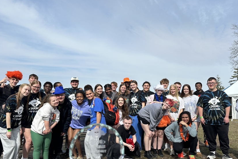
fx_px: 205
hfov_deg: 60.2
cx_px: 127
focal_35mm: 31
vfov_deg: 42.2
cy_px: 91
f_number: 1.78
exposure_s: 1/5848
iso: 80
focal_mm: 6.86
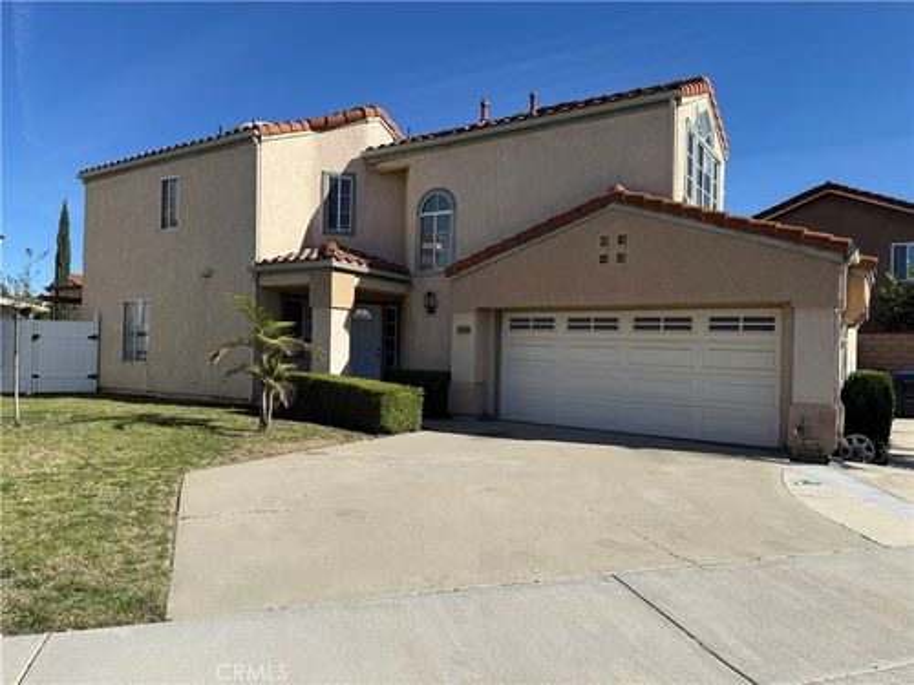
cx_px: 457
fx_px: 634
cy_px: 342
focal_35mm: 24
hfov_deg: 71.6
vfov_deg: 56.8
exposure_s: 1/4673
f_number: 1.78
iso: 80
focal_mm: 6.76
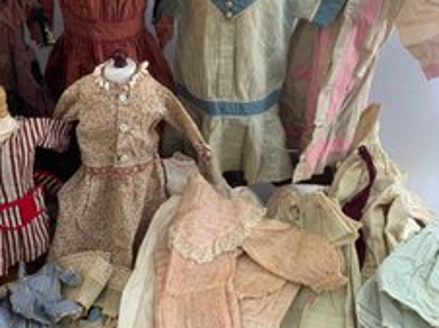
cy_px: 141
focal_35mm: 44
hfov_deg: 41.8
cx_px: 112
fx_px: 557
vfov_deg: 32.8
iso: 64
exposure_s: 1/103
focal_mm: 3
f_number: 1.8
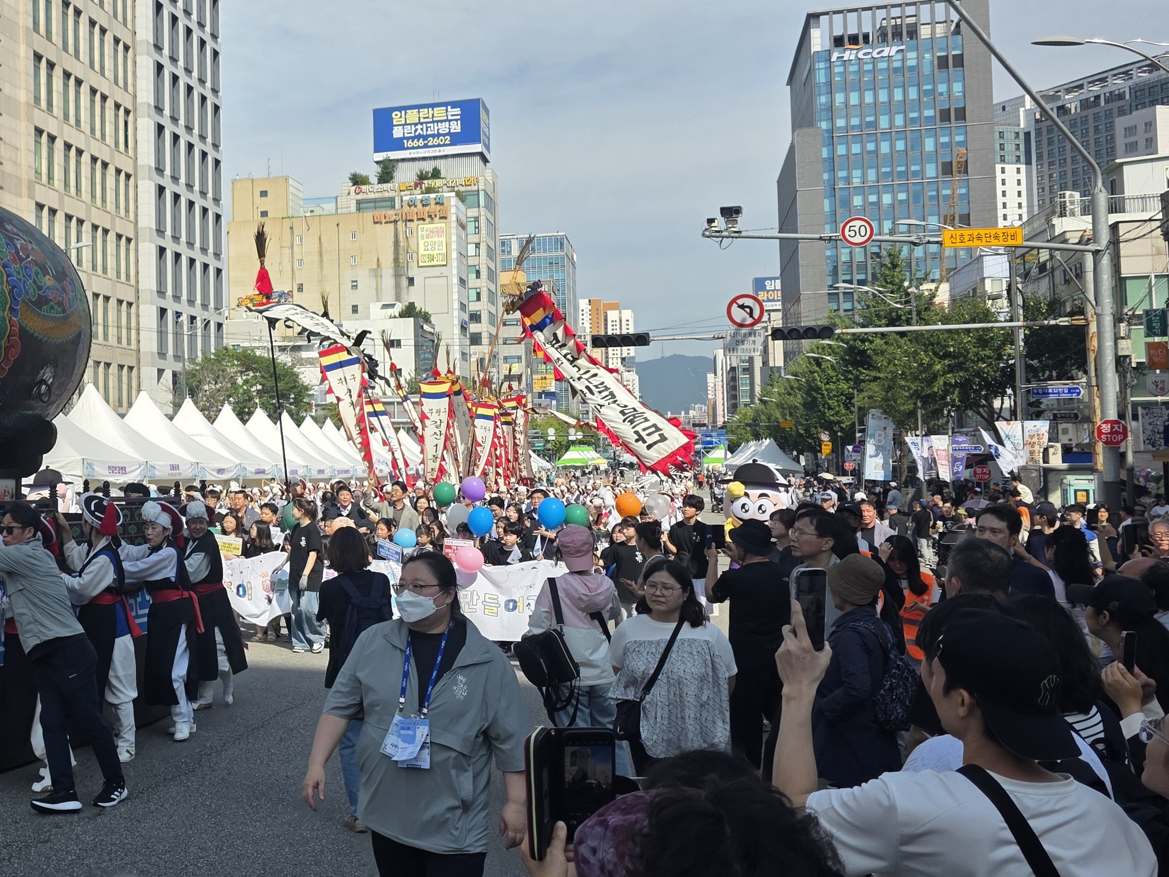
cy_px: 389
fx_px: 1486
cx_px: 105
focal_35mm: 44
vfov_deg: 32.8
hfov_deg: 39.6
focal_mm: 6.3
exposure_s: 1/5296
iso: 80
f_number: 1.7
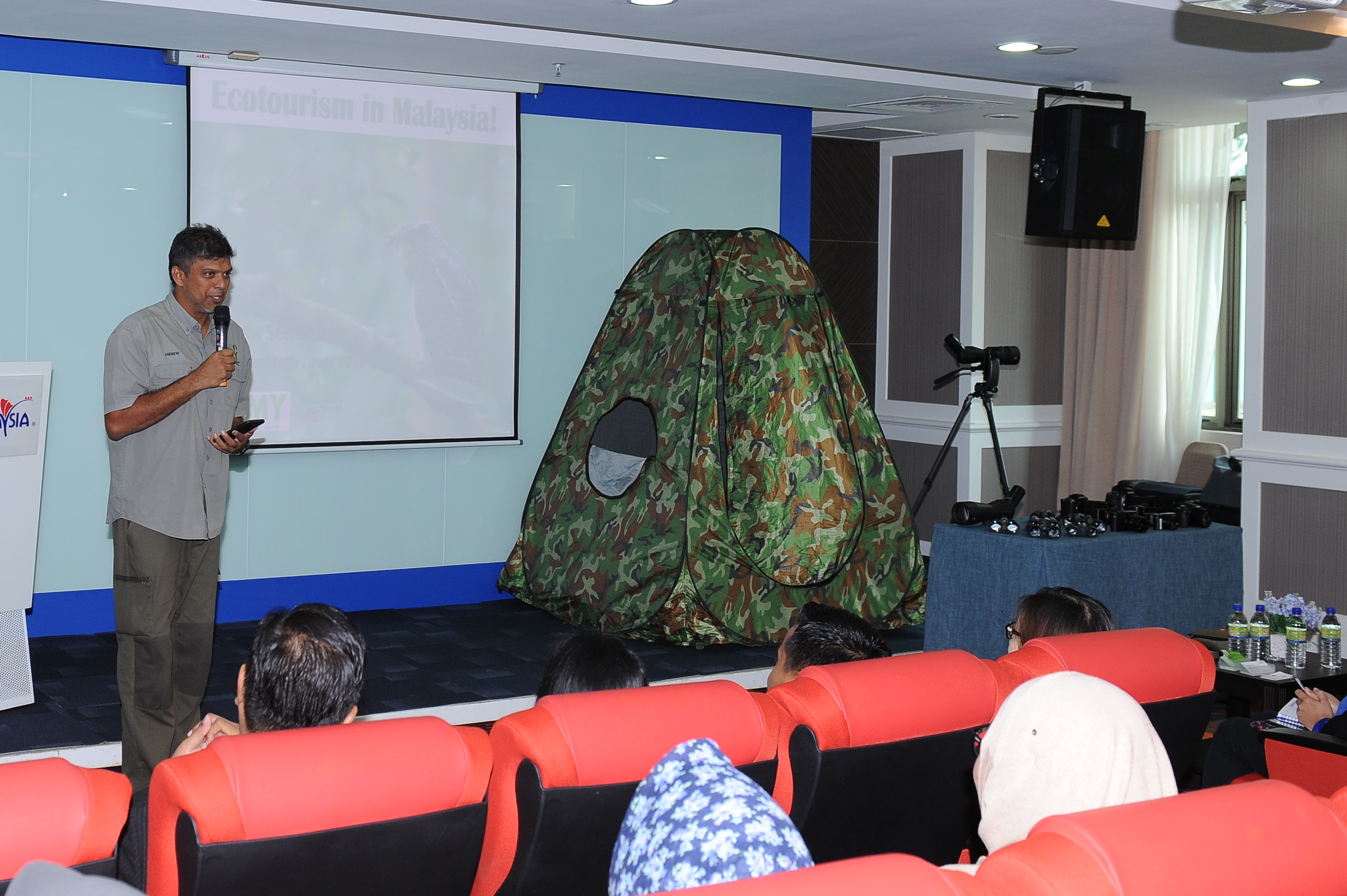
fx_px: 1757
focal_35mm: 47
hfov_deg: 41.3
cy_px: 322
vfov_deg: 28.5
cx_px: 431
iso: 800
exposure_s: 1/125
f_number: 4.5
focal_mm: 31
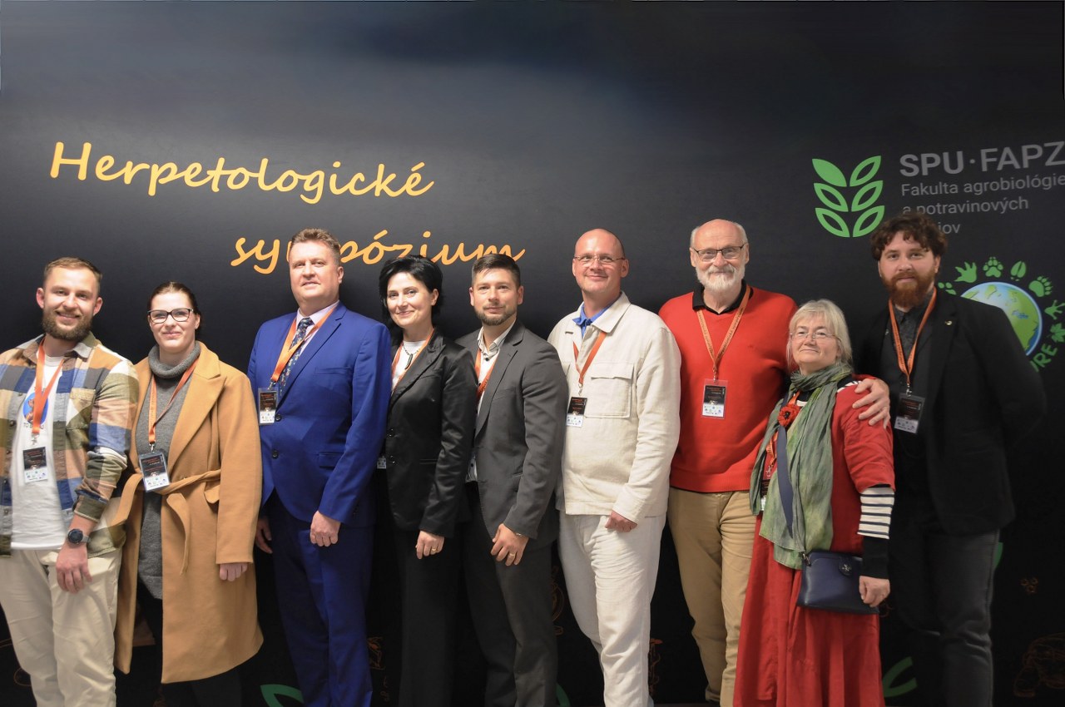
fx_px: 886
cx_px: 532
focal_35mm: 30
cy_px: 354
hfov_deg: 62.0
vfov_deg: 43.5
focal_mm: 20
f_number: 3.5
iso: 800
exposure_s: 1/25
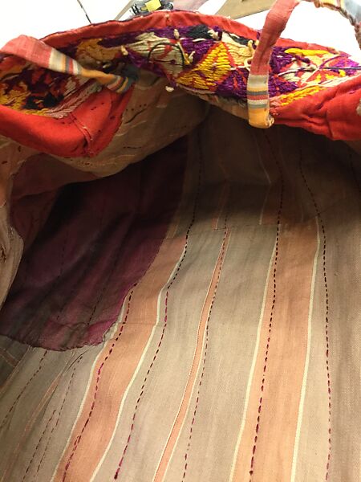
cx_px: 180
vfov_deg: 58.4
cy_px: 241
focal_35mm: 31
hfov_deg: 45.4
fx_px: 431
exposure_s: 1/30
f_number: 2.4
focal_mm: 3.3
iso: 160
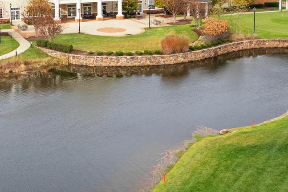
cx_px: 54
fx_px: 392
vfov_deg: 26.1
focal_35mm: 49
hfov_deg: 38.7
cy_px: 2
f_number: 2.8
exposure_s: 1/640
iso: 100
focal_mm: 8.38
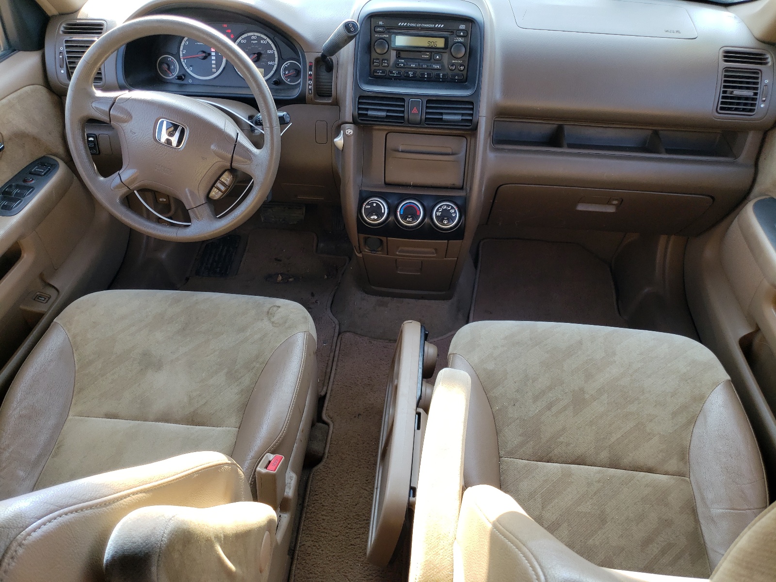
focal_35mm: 26
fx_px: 583
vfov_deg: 53.1
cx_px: 388
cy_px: 291
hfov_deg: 67.3
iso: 50
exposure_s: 1/128
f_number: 1.5
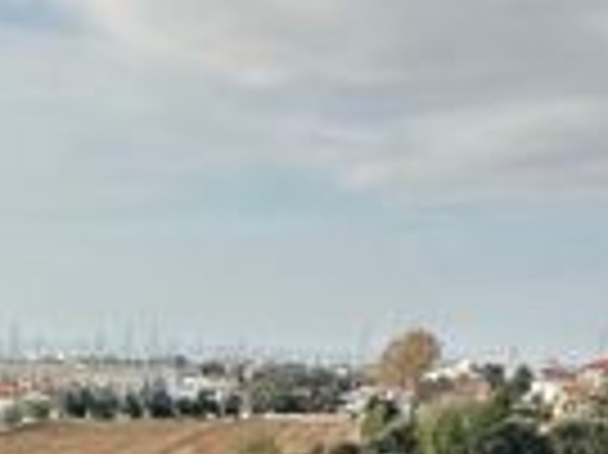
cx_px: -227
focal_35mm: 73
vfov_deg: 16.4
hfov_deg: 23.0
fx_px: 1281
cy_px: 850
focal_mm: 2.22
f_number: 2.2
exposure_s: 1/643
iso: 40
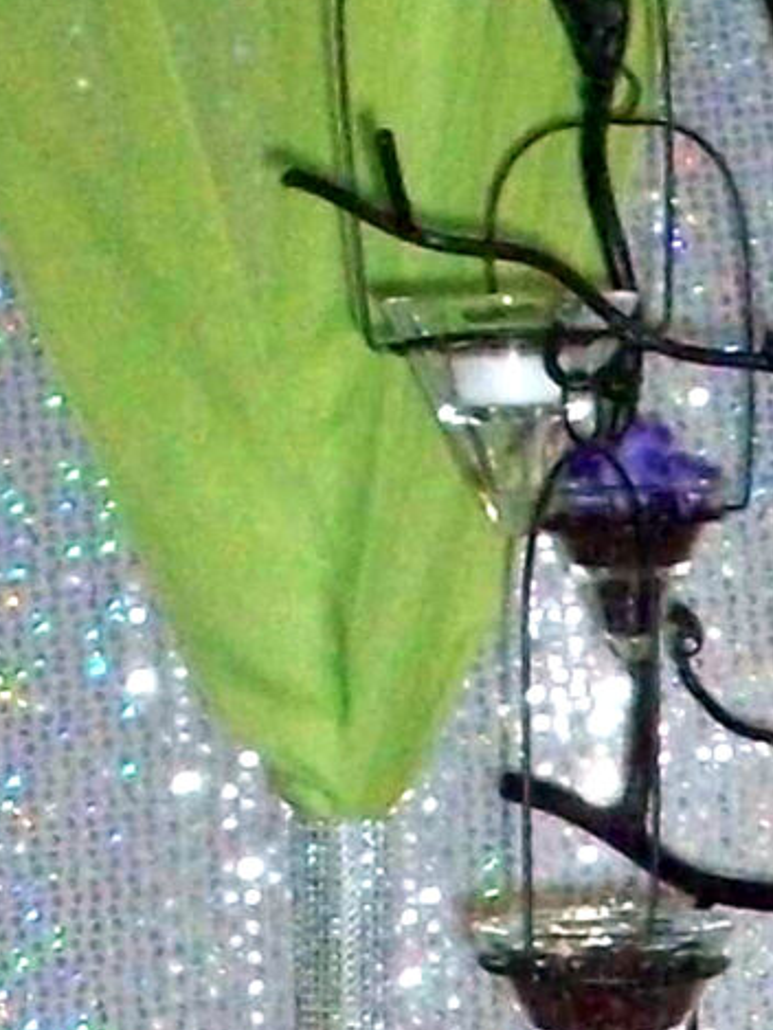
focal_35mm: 202
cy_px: 1851
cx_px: 1493
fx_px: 6012
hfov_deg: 7.1
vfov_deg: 9.3
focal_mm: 6.2
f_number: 2.8
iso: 400
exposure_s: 1/128
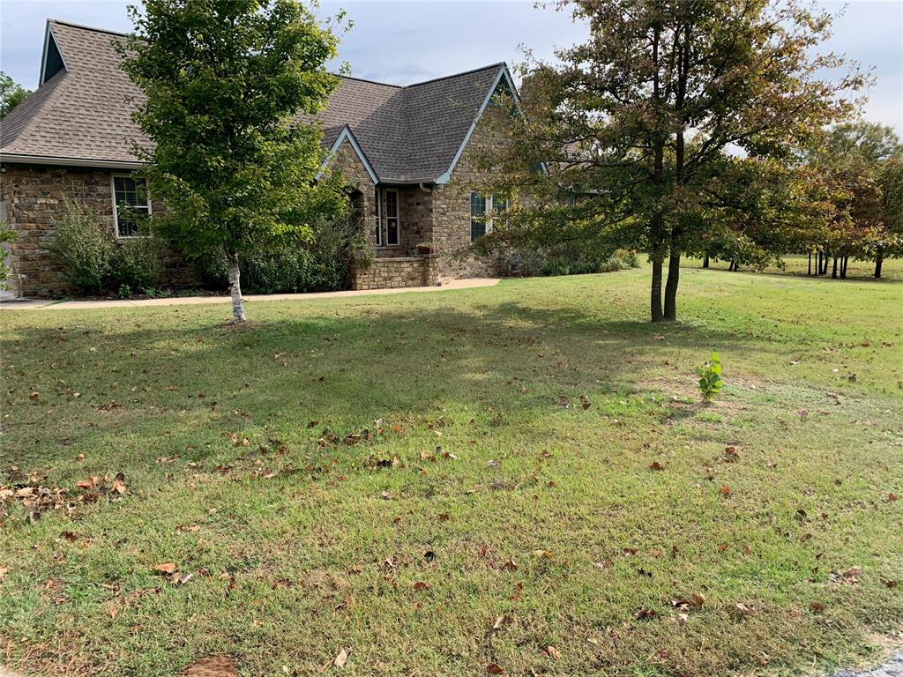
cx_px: 452
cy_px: 338
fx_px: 678
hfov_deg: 67.3
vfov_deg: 53.1
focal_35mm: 26
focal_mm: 4.25
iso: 25
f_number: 1.8
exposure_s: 1/639
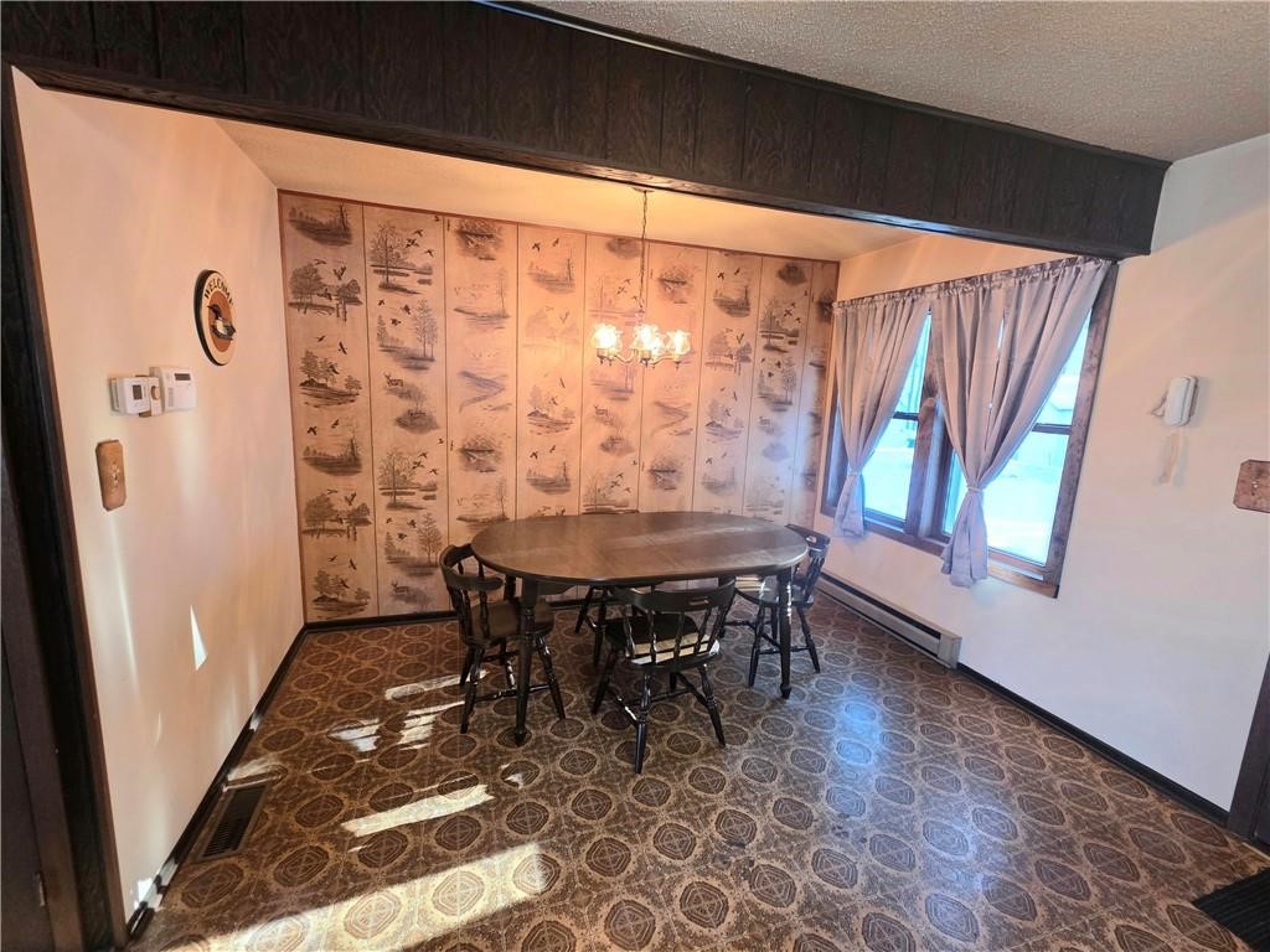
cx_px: 635
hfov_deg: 106.2
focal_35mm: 13
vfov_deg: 89.9
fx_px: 477
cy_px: 476
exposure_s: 1/60.2
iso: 250
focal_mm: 2.2
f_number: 1.9
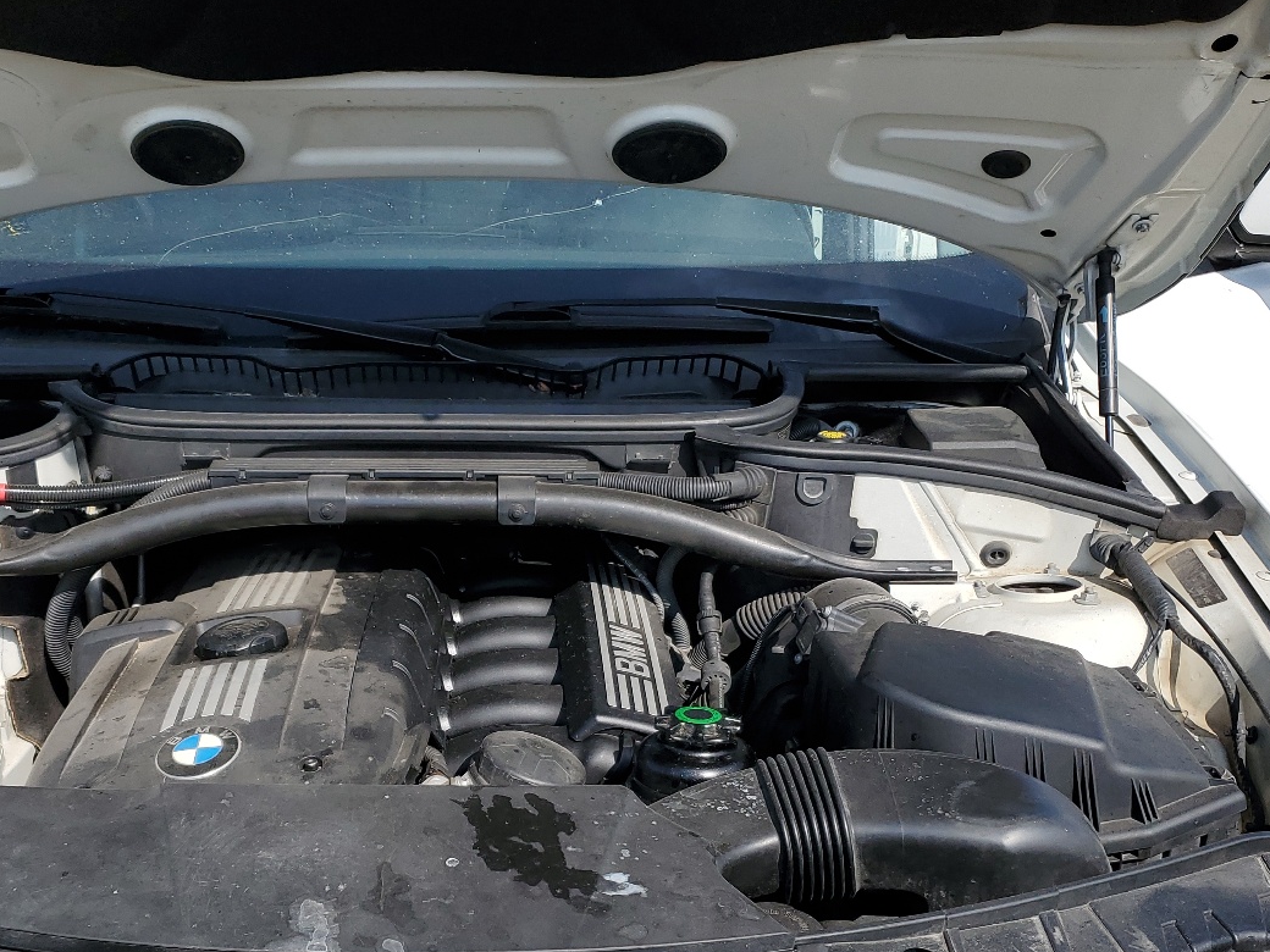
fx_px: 1468
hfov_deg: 46.4
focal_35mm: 40
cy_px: 660
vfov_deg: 35.5
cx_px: 487
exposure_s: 1/3333
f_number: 1.5
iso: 50
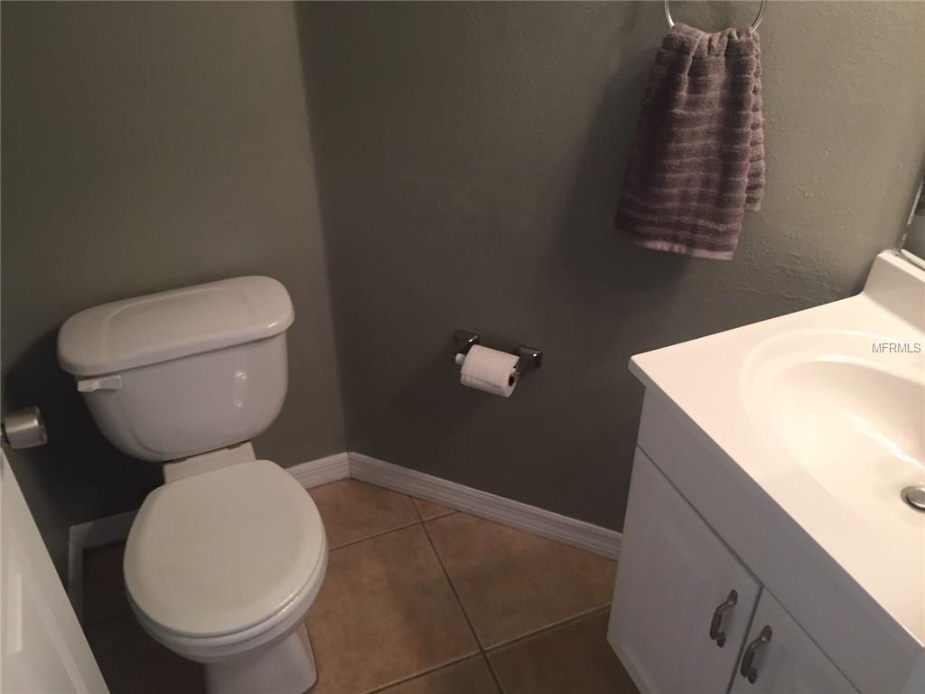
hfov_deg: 61.7
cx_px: 462
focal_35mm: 29
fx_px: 775
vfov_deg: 48.2
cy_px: 347
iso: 100
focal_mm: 4.15
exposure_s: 1/30
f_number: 2.2
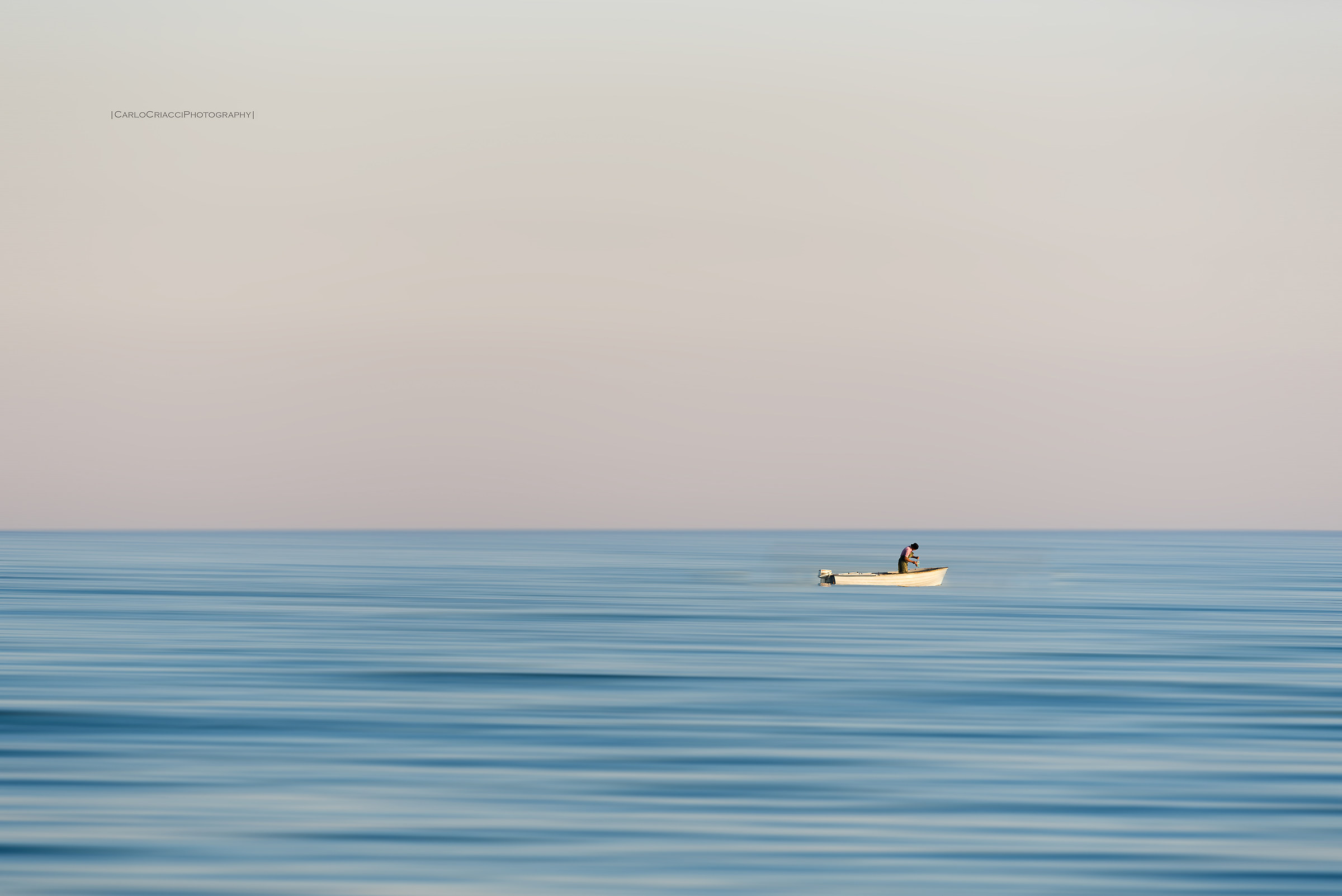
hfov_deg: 10.3
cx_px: 671
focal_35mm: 200
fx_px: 7458
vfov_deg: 6.9
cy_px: 448
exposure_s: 1/800
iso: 100
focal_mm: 200
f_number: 2.8
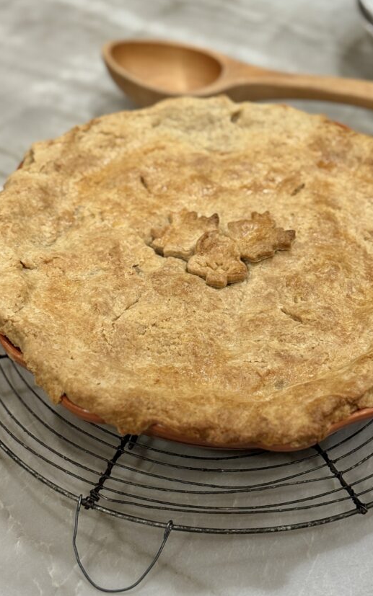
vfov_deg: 32.4
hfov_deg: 20.6
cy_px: 252
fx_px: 1025
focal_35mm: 63
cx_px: 205
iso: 250
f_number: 1.78
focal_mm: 6.76
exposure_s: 1/60
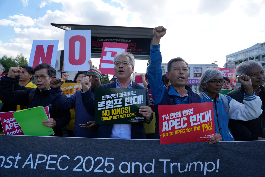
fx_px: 147
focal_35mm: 20
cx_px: 132
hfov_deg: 84.0
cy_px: 88
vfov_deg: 61.9
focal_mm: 20
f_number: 5
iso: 160
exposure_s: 1/400
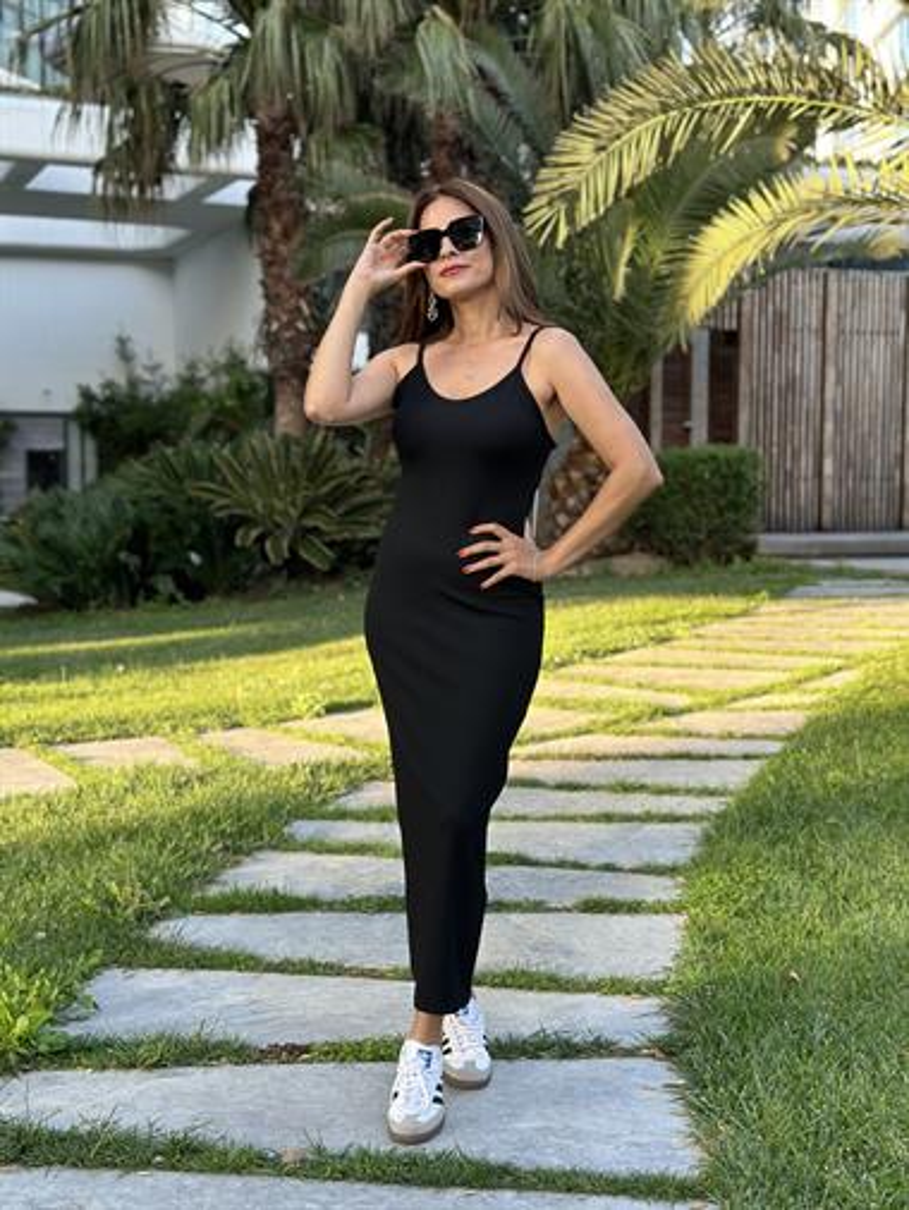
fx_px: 1679
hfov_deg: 30.3
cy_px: 605
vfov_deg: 39.6
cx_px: 454
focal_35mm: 48
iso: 80
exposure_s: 1/241
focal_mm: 6.86
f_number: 1.78
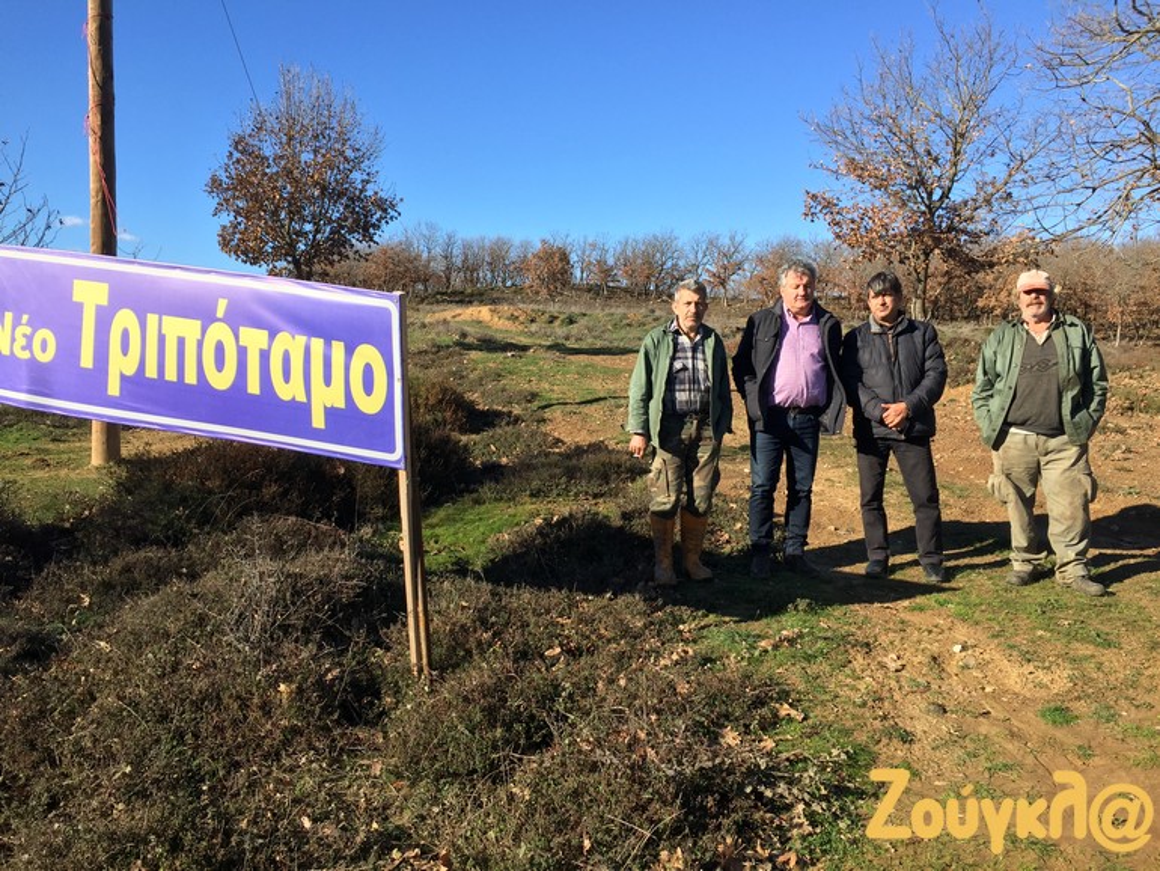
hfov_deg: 61.6
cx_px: 580
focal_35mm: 29
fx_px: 972
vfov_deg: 48.3
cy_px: 436
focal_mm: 4.15
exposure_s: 1/1236
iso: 32
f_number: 2.2
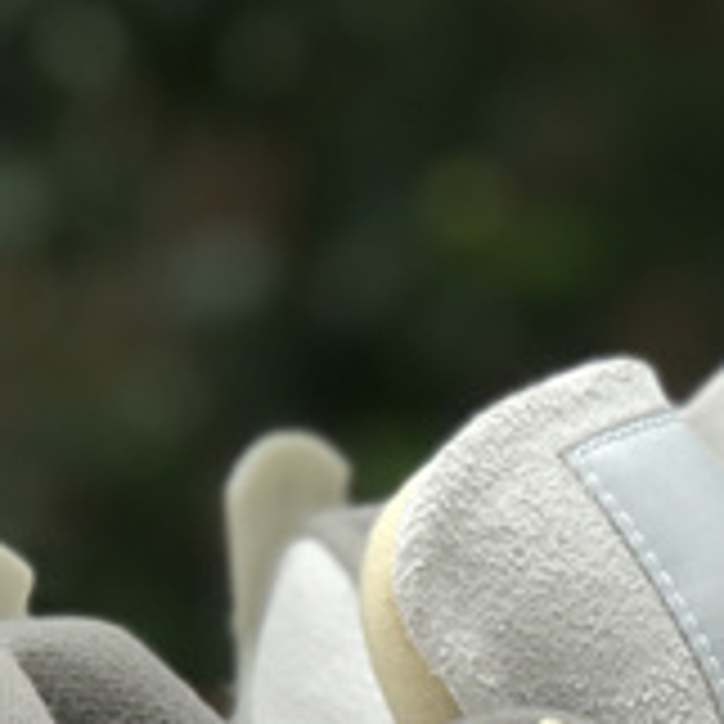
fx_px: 5490
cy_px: 983
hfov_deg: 7.4
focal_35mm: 232
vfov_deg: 7.5
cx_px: 1003
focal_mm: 6.6
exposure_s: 1/145
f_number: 2.8
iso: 20
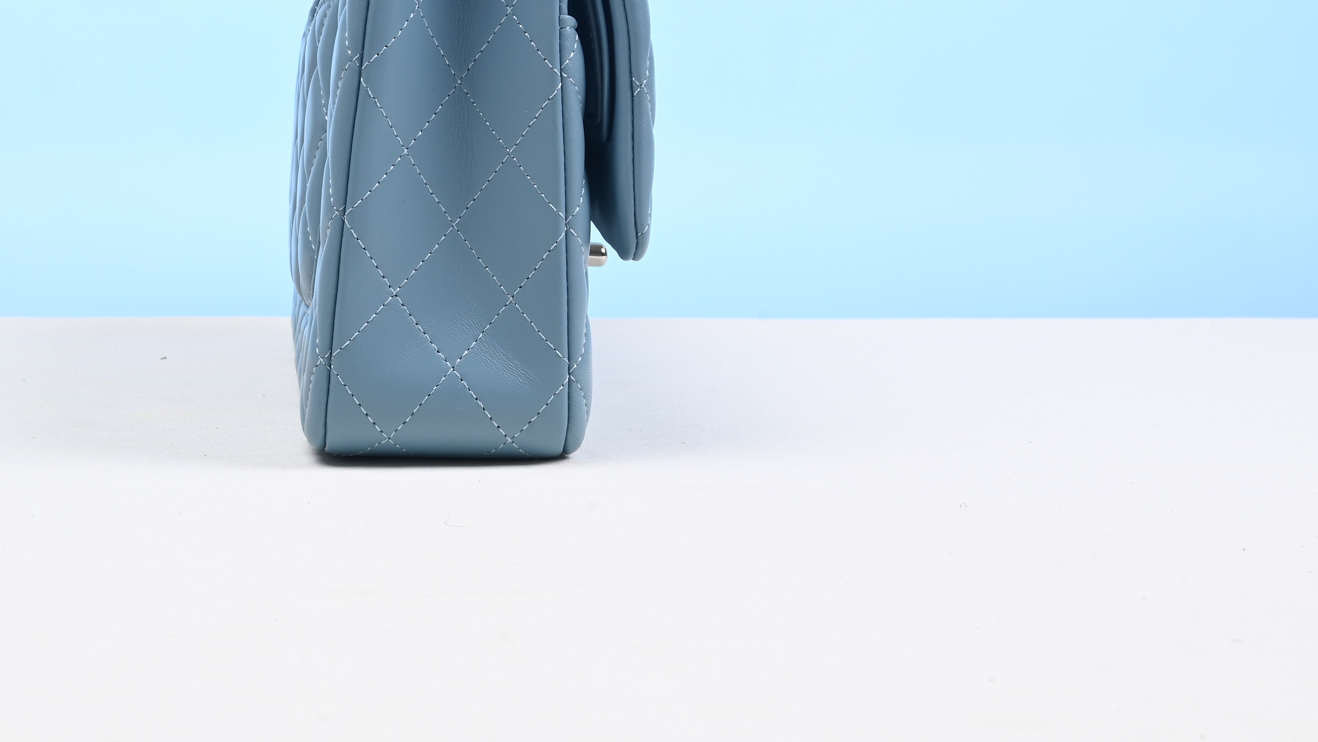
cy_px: 25
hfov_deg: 28.1
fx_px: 2621
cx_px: 476
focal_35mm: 75
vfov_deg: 15.8
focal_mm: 40
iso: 100
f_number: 16
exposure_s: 1/2
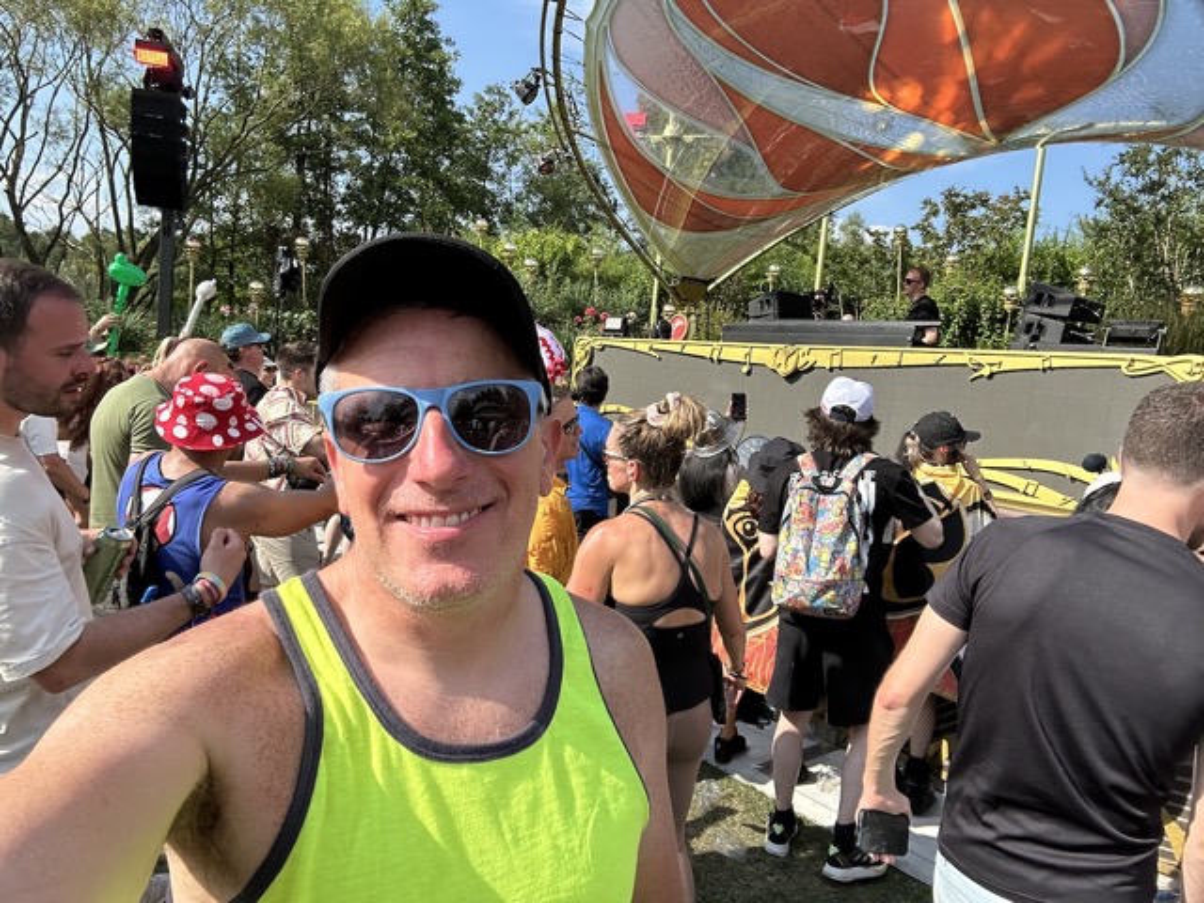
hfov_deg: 73.9
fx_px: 800
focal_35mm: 23
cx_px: 602
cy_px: 452
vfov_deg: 58.9
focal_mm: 2.69
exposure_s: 1/857
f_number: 1.9
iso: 25
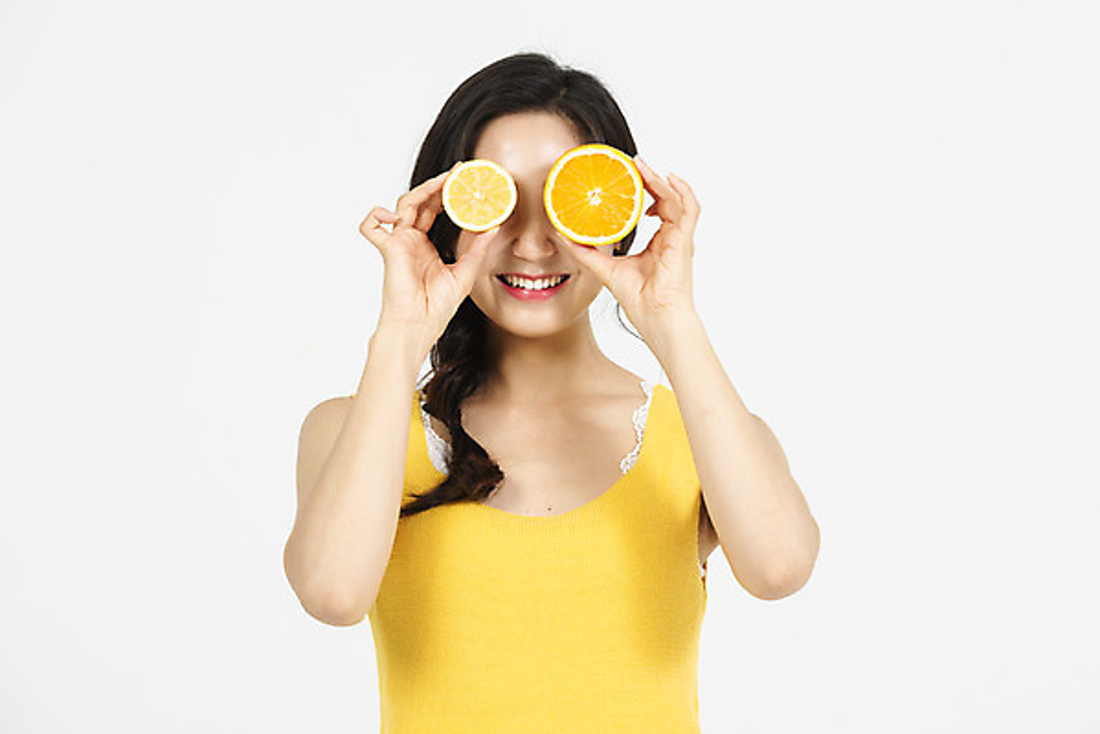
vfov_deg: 7.2
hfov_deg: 10.8
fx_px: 5808
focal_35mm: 190
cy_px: 367
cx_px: 550
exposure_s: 1/125
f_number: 13
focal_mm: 190
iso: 100
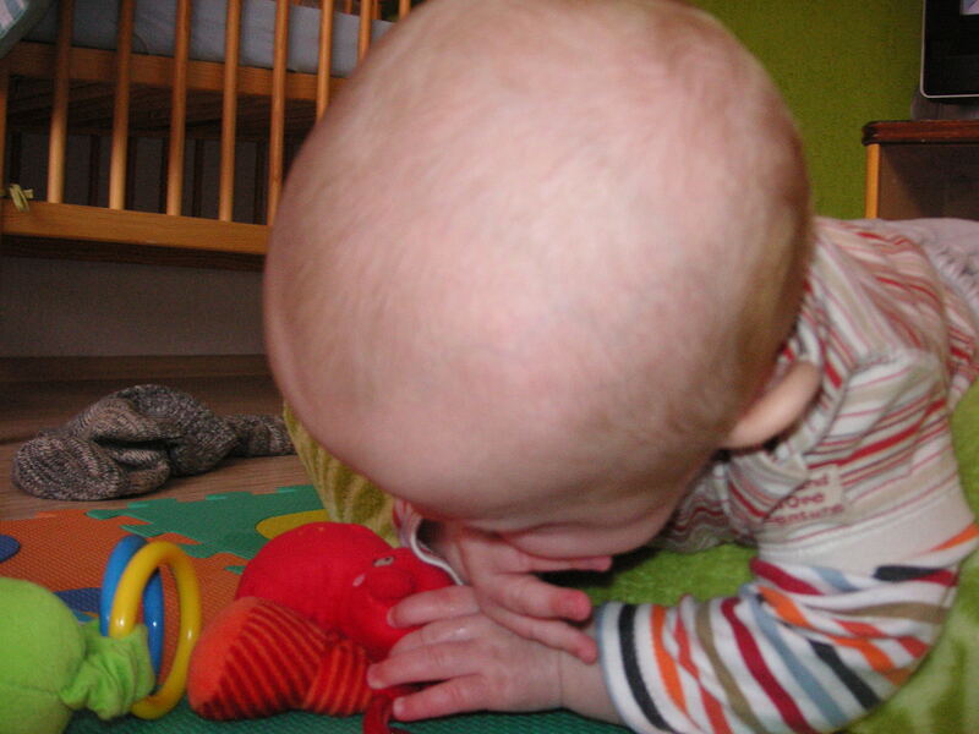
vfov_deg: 38.7
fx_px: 1046
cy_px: 367
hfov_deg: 50.1
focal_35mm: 37
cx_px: 490
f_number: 2.8
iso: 160
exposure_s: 1/45
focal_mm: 6.1
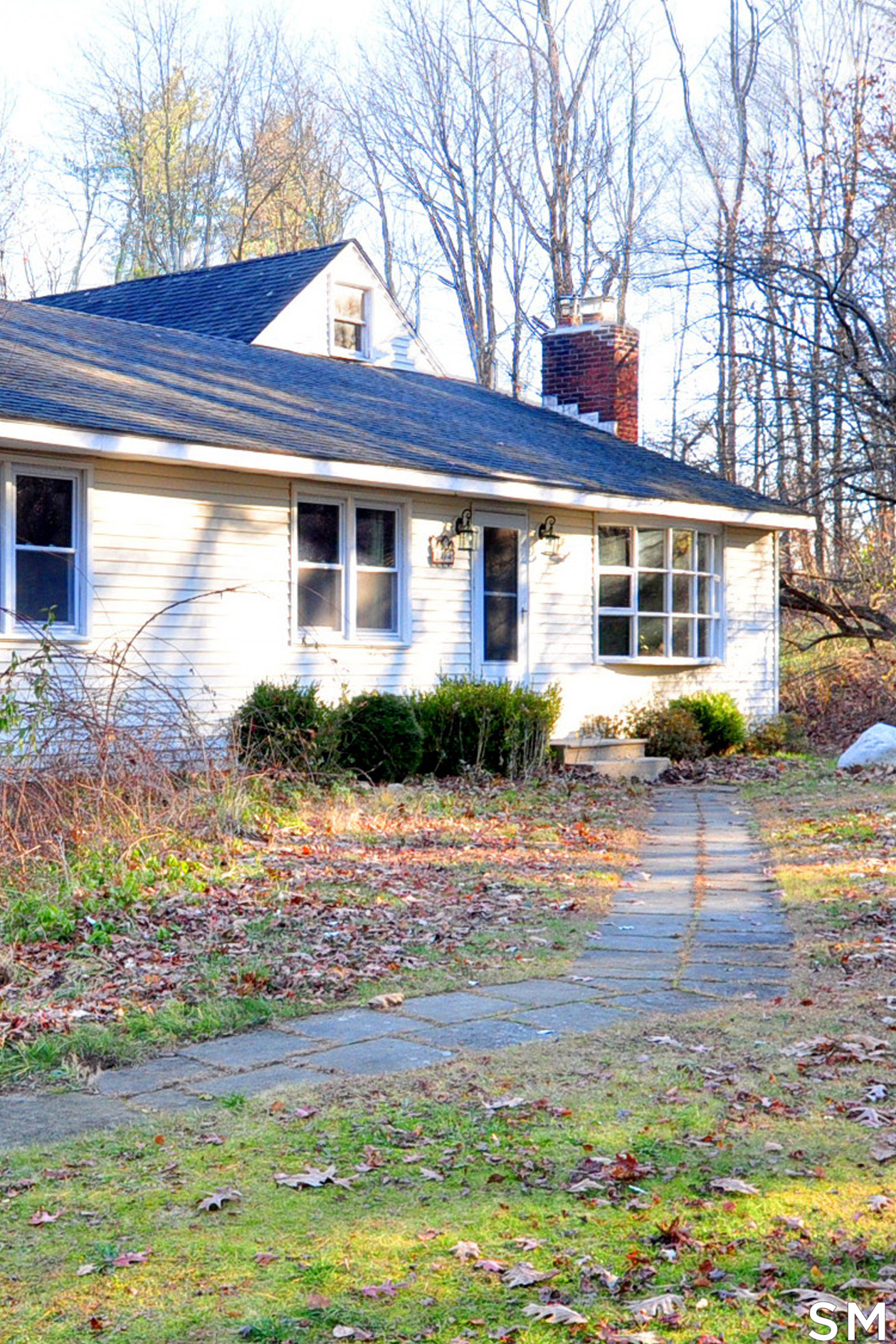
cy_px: 673
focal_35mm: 46
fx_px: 1718
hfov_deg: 28.1
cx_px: 85
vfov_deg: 42.7
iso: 640
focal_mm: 20
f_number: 8
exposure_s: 1/60
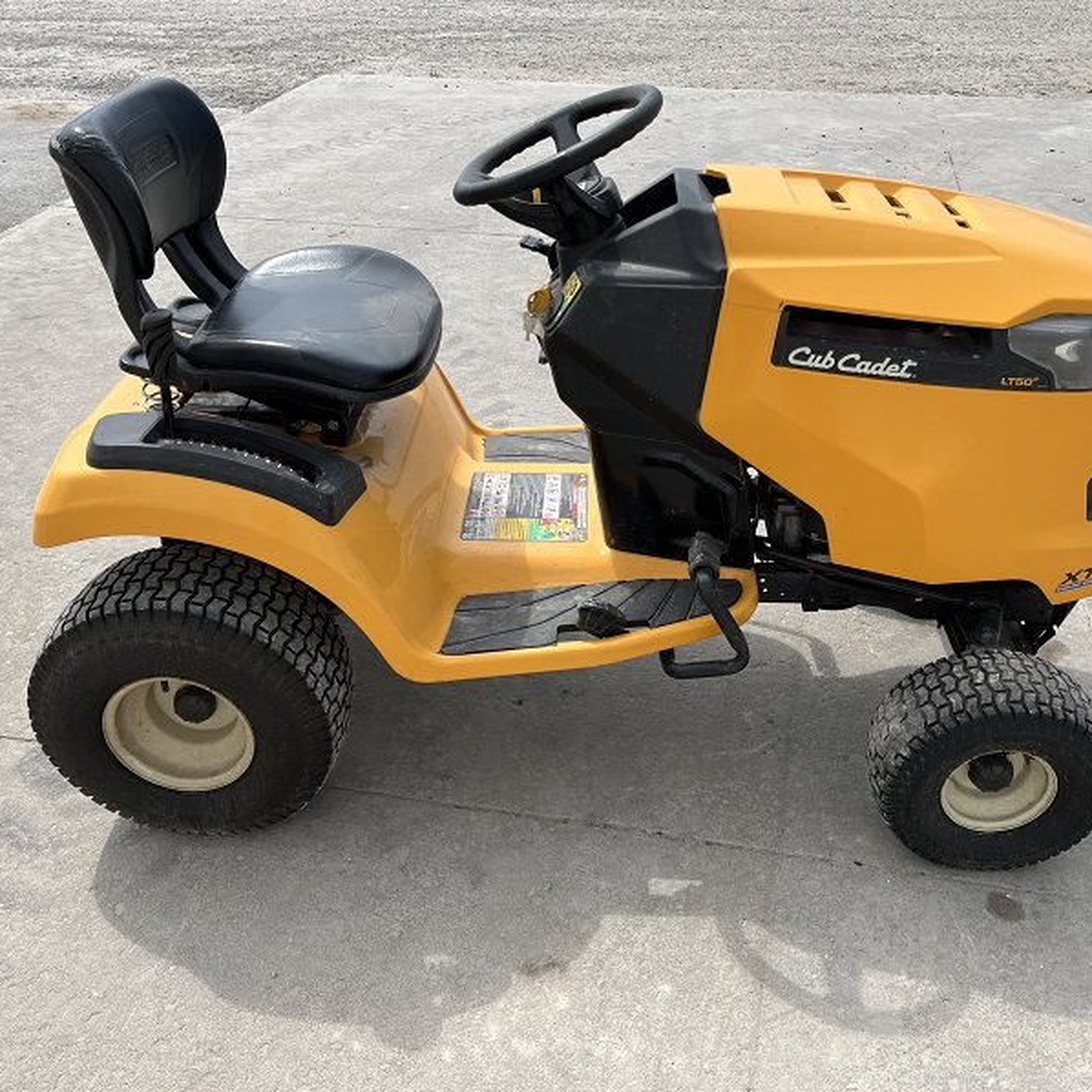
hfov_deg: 52.5
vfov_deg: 52.5
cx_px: 580
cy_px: 549
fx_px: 1106
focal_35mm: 31
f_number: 1.6
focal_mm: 5.1
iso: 50
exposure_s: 1/3521
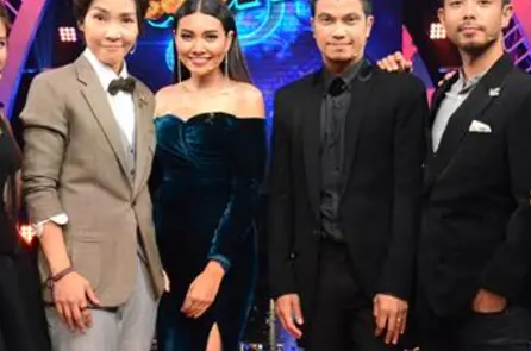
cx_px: 279
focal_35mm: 84
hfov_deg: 24.2
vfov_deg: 16.2
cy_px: 189
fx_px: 1236
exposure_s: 1/800
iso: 6400
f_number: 4
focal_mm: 32
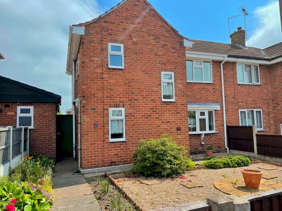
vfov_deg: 53.1
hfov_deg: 67.3
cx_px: 141
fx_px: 212
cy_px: 106
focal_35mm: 26
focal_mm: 5.1
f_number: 1.6
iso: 32
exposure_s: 1/2387
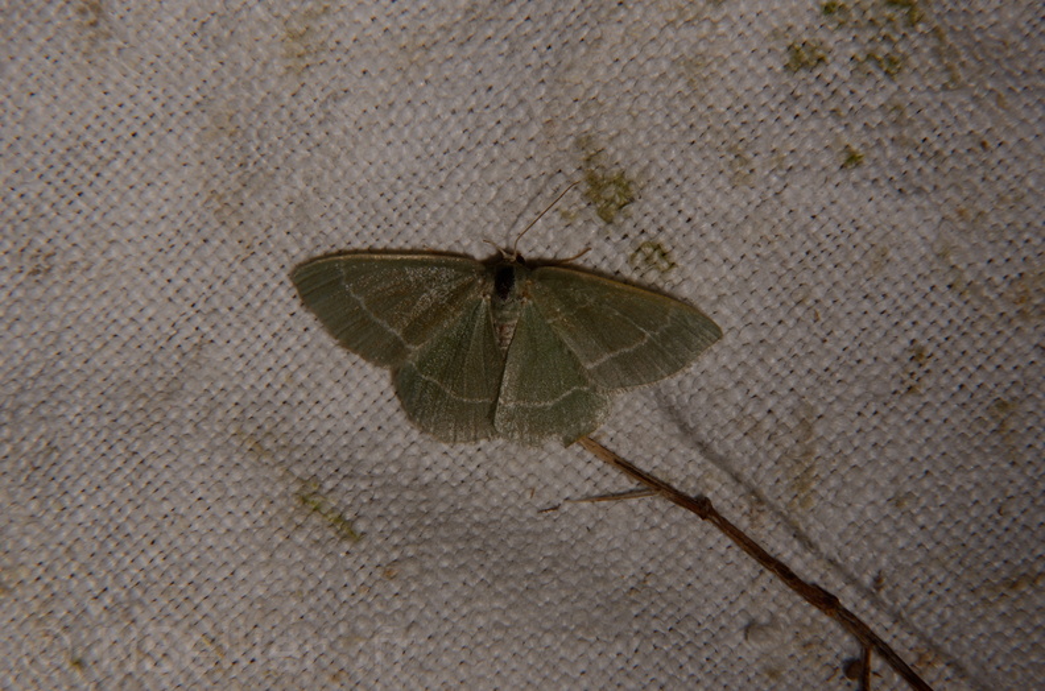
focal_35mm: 128
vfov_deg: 10.7
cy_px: 346
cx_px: 522
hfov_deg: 16.1
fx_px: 3692
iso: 100
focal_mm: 85
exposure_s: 1/60
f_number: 25
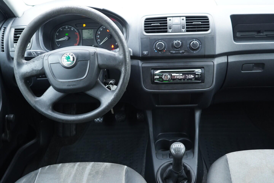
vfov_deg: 36.9
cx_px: 137
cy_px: 92
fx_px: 274
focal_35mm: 36
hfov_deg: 53.1
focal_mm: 24
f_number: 2.8
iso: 640
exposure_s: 1/40
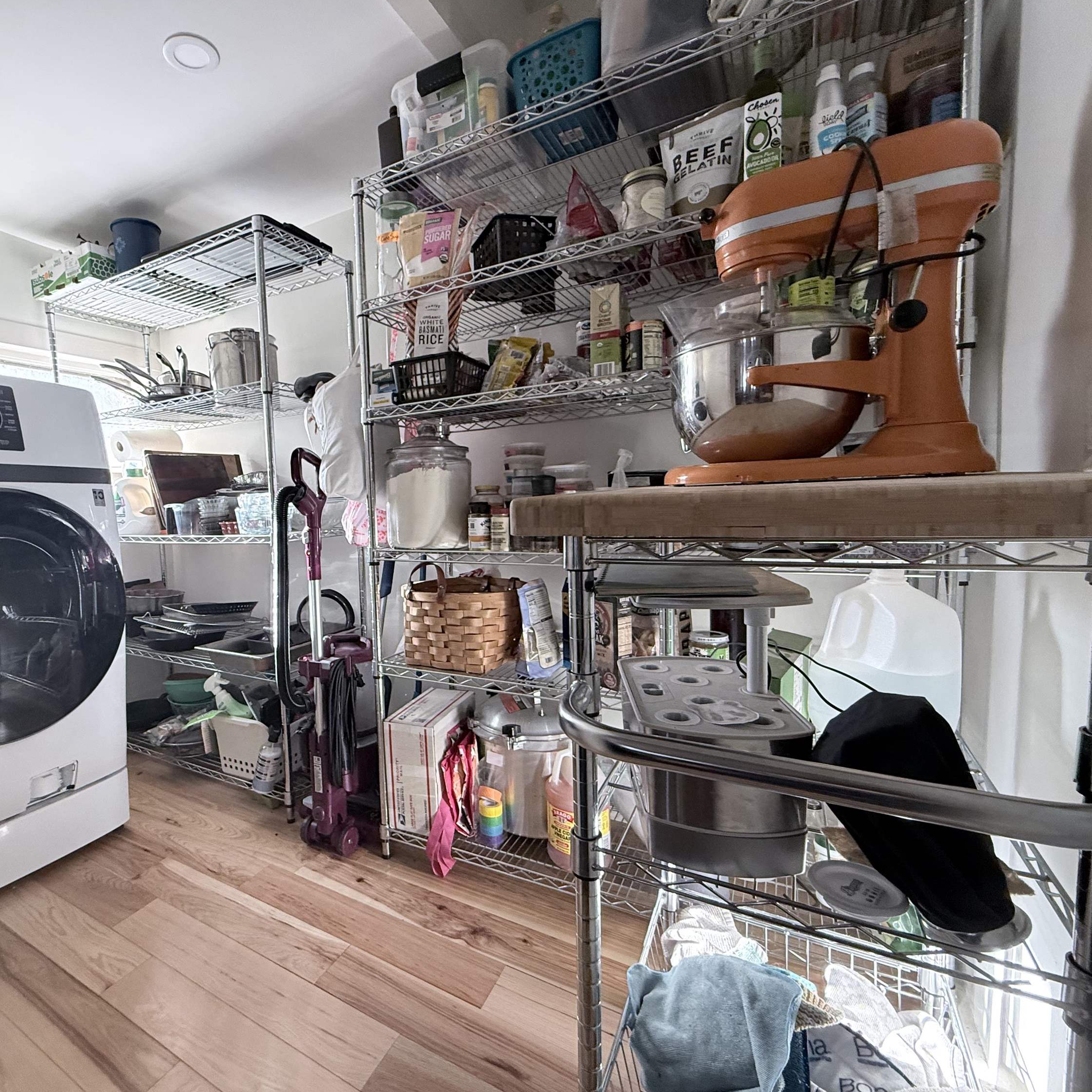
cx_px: 406
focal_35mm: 17
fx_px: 607
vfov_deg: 84.0
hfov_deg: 82.3
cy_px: 548
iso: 320
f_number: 2.2
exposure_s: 1/99
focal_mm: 2.22
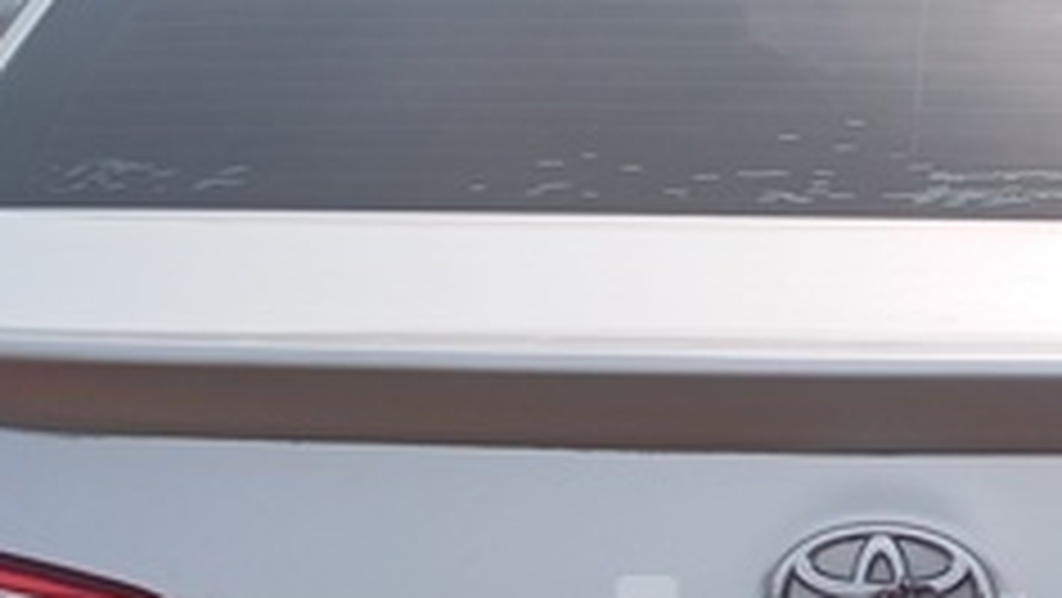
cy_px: 755
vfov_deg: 11.5
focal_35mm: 103
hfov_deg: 20.3
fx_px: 2902
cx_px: 952
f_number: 1.8
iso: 110
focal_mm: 4.27
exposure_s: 1/1761
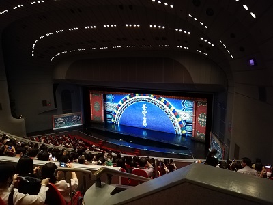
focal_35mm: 26
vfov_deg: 53.1
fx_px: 205
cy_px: 102
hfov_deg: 67.3
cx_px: 136
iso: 1250
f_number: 2.2
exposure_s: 1/17.1
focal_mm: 3.81
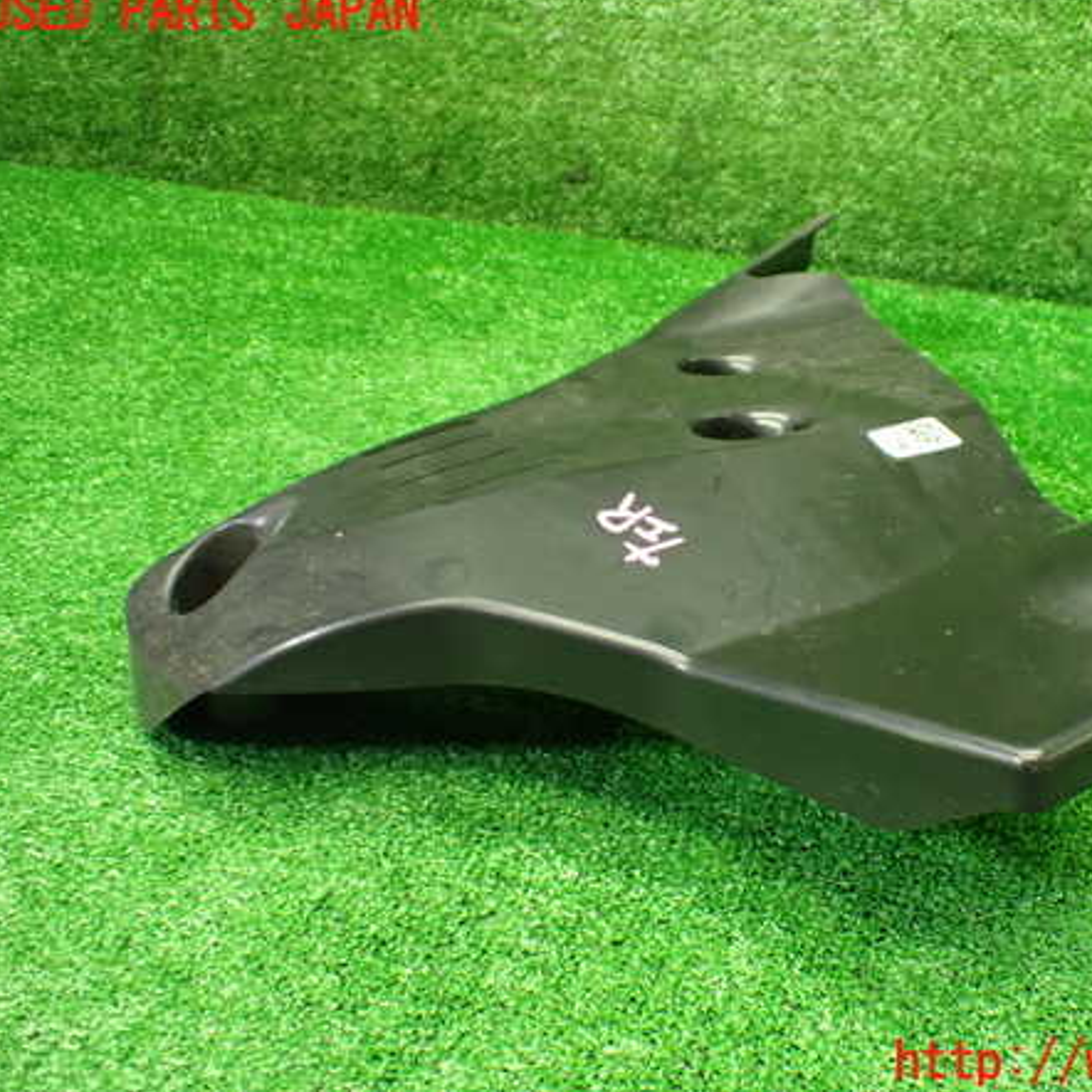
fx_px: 1285
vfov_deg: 46.0
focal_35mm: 36
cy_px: 539
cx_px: 712
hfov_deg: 45.5
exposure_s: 1/100
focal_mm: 5.4
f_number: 2.3
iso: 800
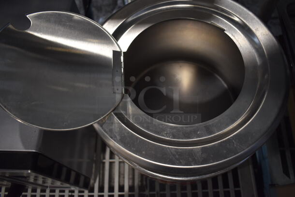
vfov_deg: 43.7
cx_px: 148
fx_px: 246
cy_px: 98
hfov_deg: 61.9
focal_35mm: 30
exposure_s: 1/125
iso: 1000
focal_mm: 20
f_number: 3.5
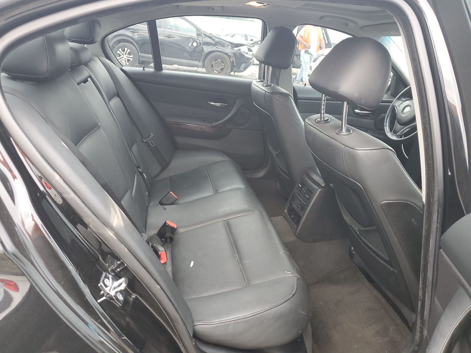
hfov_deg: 67.3
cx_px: 236
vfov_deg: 53.1
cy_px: 176
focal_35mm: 26
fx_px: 354
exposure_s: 1/60.2
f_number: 1.5
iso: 68
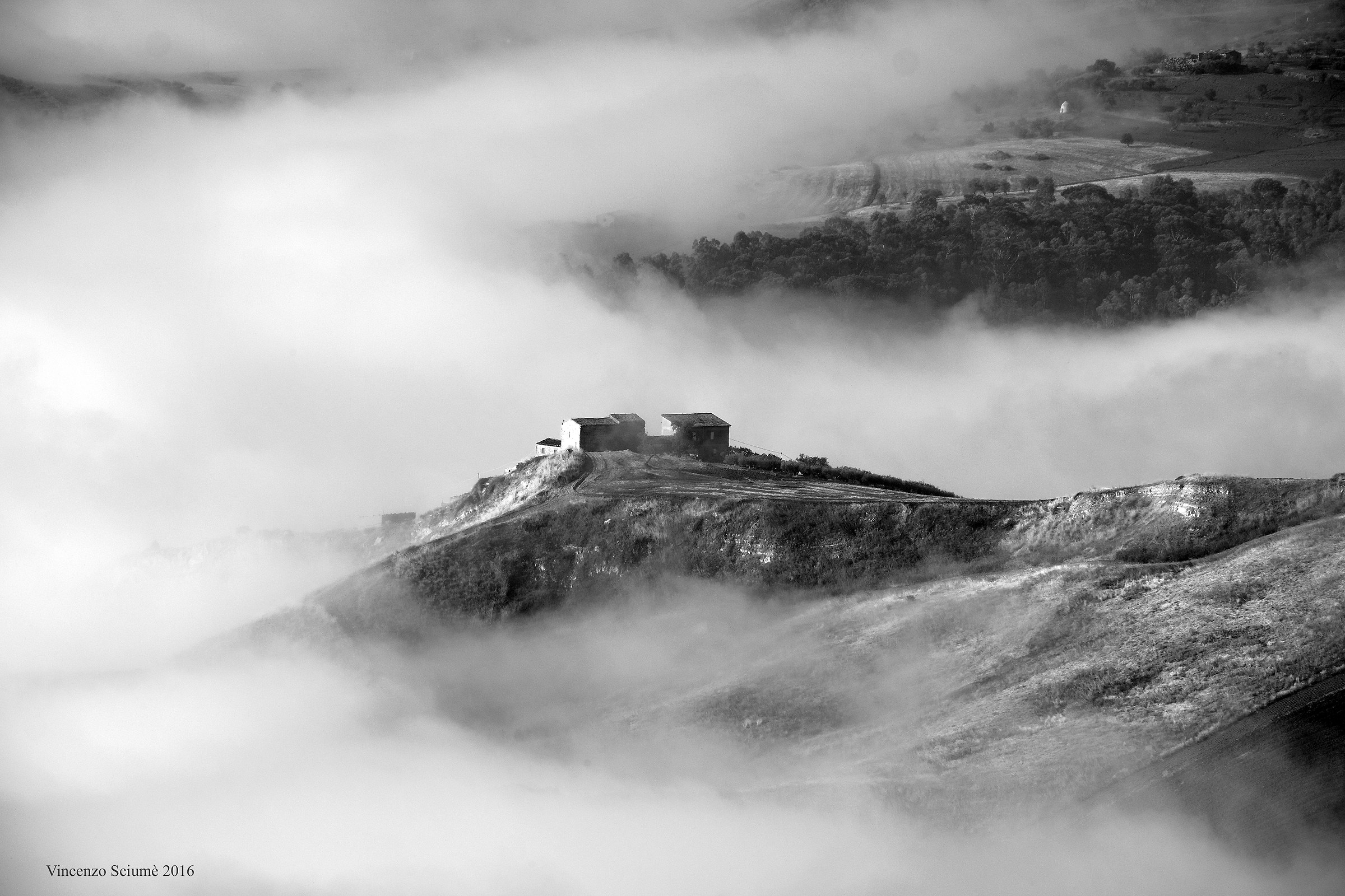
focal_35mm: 300
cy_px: 448
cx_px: 672
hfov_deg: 6.9
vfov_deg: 4.6
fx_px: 11207
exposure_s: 1/350
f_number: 9
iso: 200
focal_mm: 200
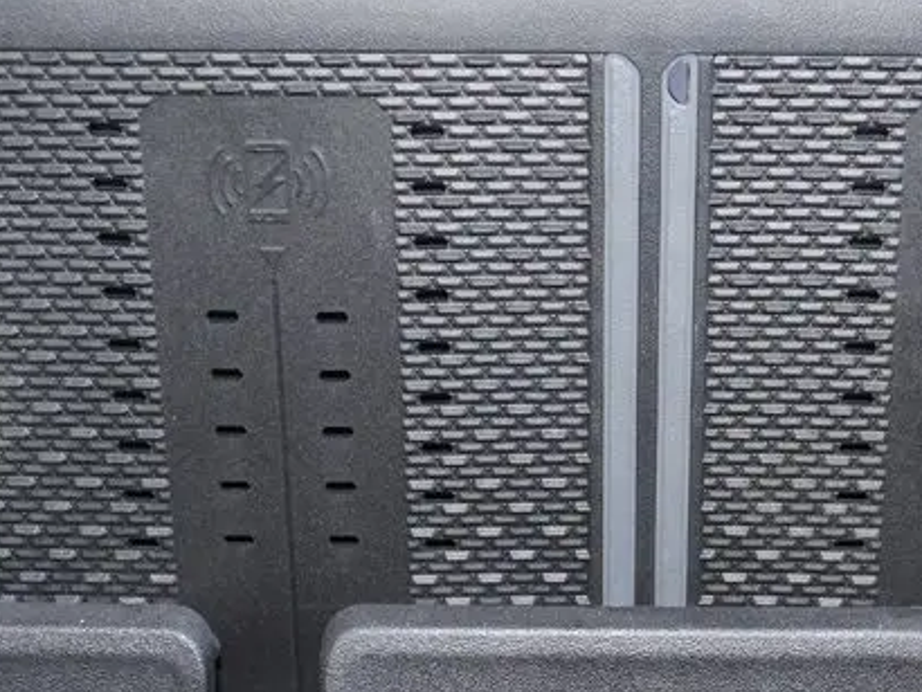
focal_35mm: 78
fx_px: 2079
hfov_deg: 24.8
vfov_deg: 18.9
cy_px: 388
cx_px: 659
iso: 800
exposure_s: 1/60
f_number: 5.3
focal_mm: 25
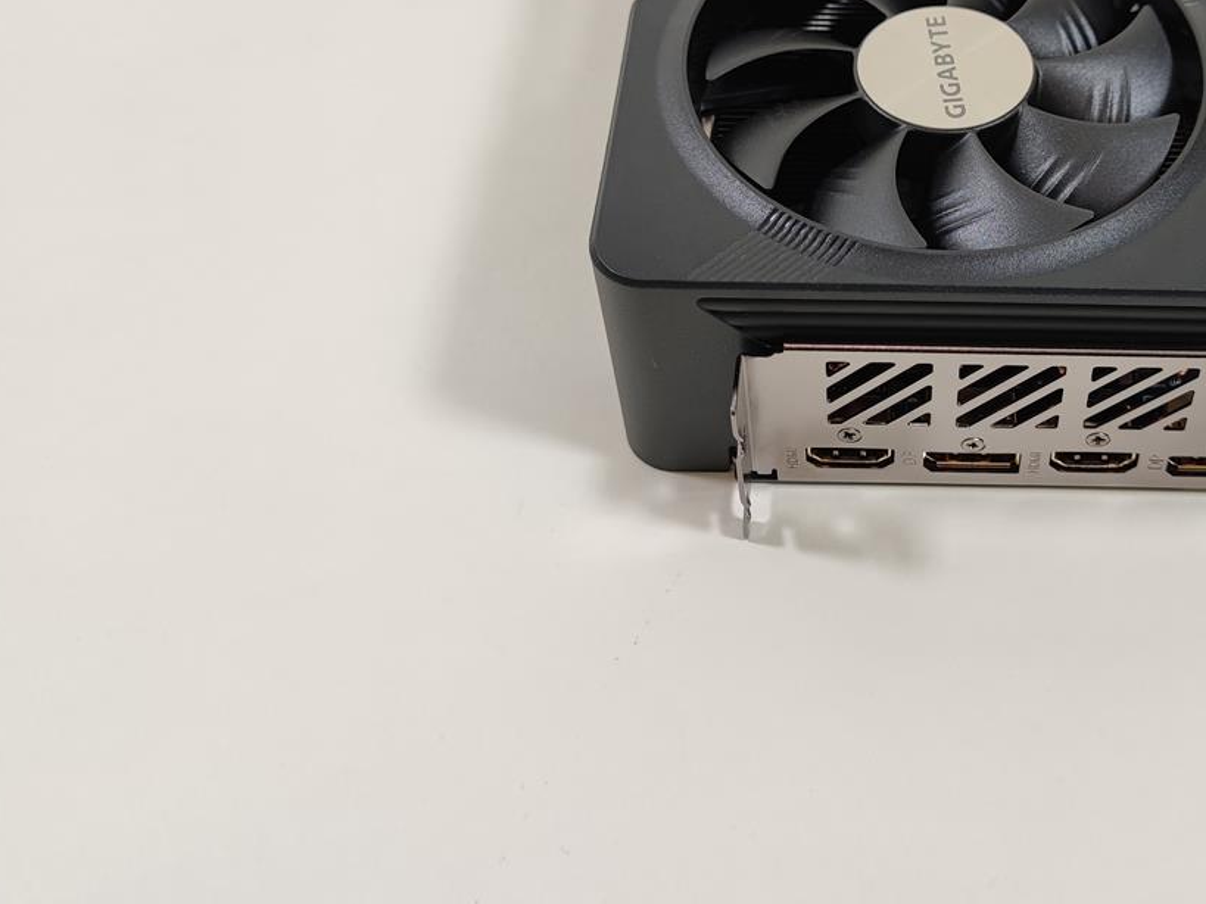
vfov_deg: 32.4
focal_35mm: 44
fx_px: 1533
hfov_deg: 41.5
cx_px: 925
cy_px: 263
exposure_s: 1/100
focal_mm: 6.78
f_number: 1.85
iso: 71
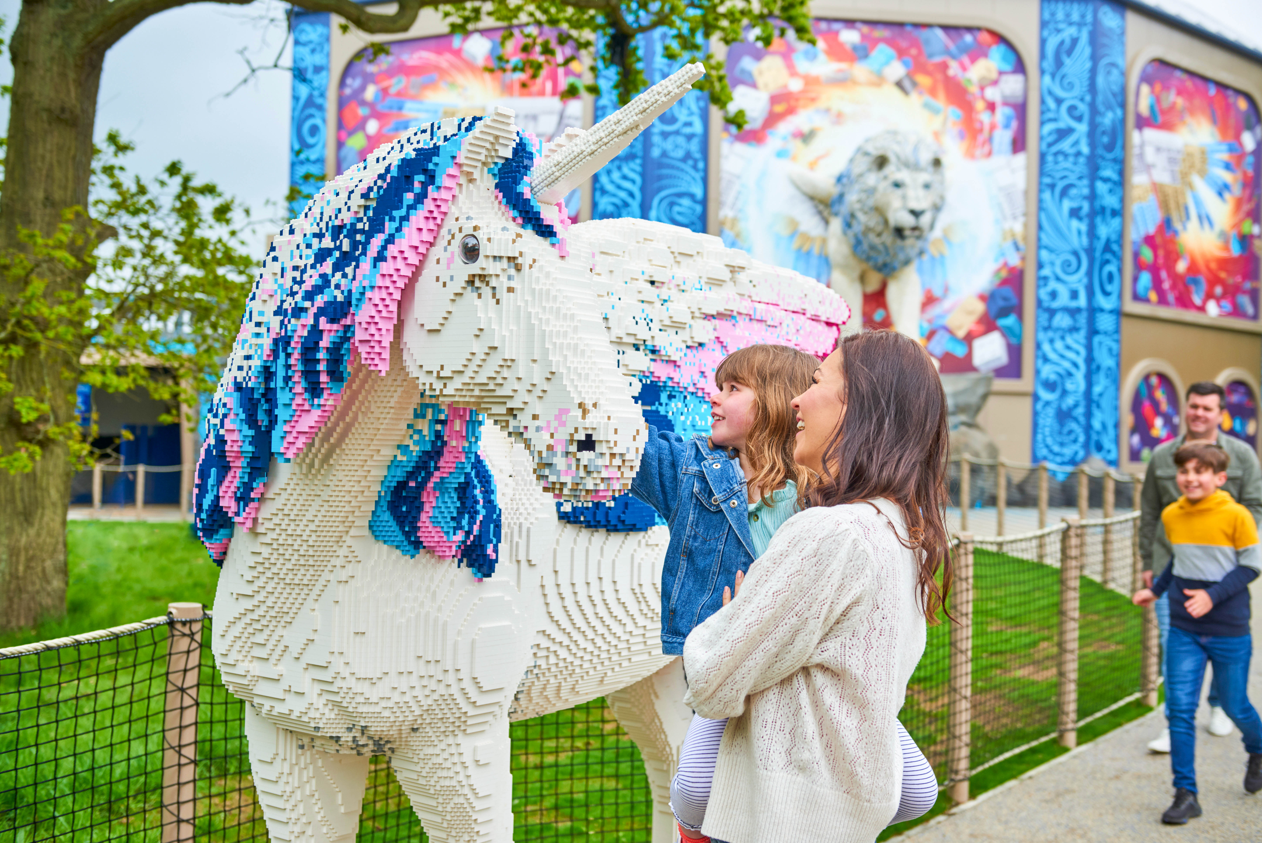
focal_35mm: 42
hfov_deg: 46.4
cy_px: 422
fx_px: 1473
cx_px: 631
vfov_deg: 31.9
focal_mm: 42
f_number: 3.5
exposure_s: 1/640
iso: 200
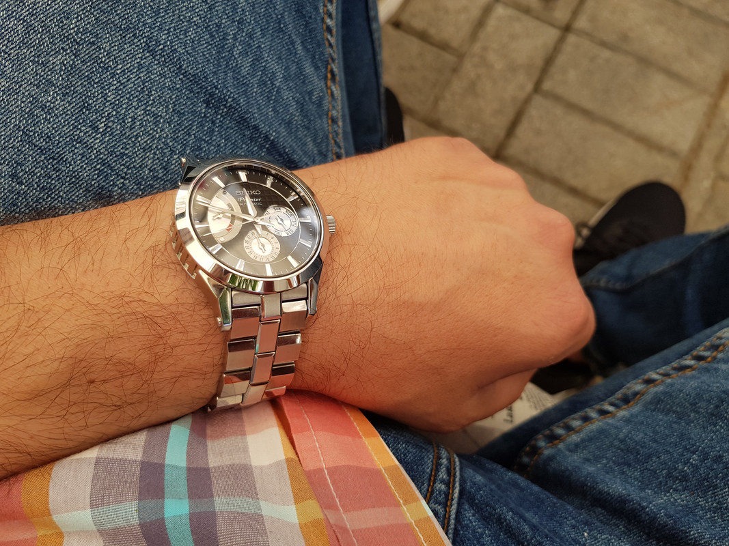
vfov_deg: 53.1
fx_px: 547
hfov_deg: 67.3
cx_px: 364
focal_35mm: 26
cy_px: 273
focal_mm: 4.2
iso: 40
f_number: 1.7
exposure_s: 1/198
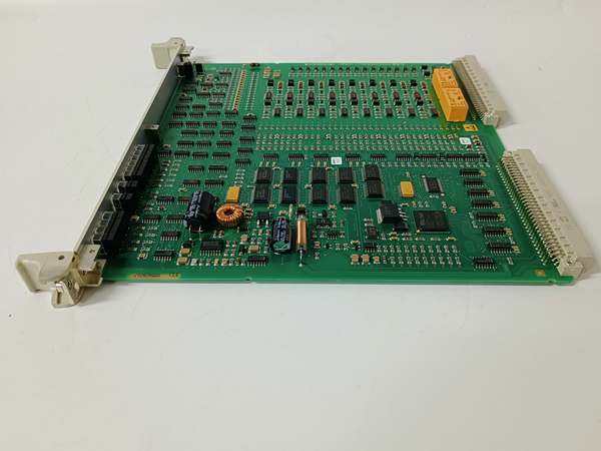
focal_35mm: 27
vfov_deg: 51.4
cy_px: 226
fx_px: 469
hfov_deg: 65.3
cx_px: 300
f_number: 1.9
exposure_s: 1/50
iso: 829
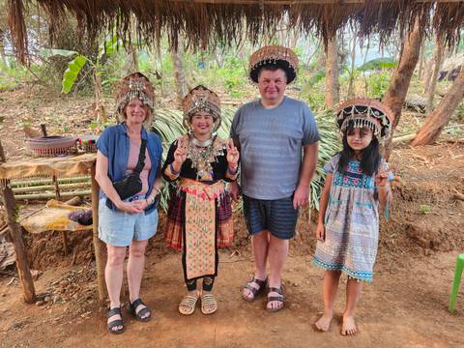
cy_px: 174
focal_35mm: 23
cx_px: 232
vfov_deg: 58.9
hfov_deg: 73.9
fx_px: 308
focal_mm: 5.54
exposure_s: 1/180
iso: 125
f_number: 1.8
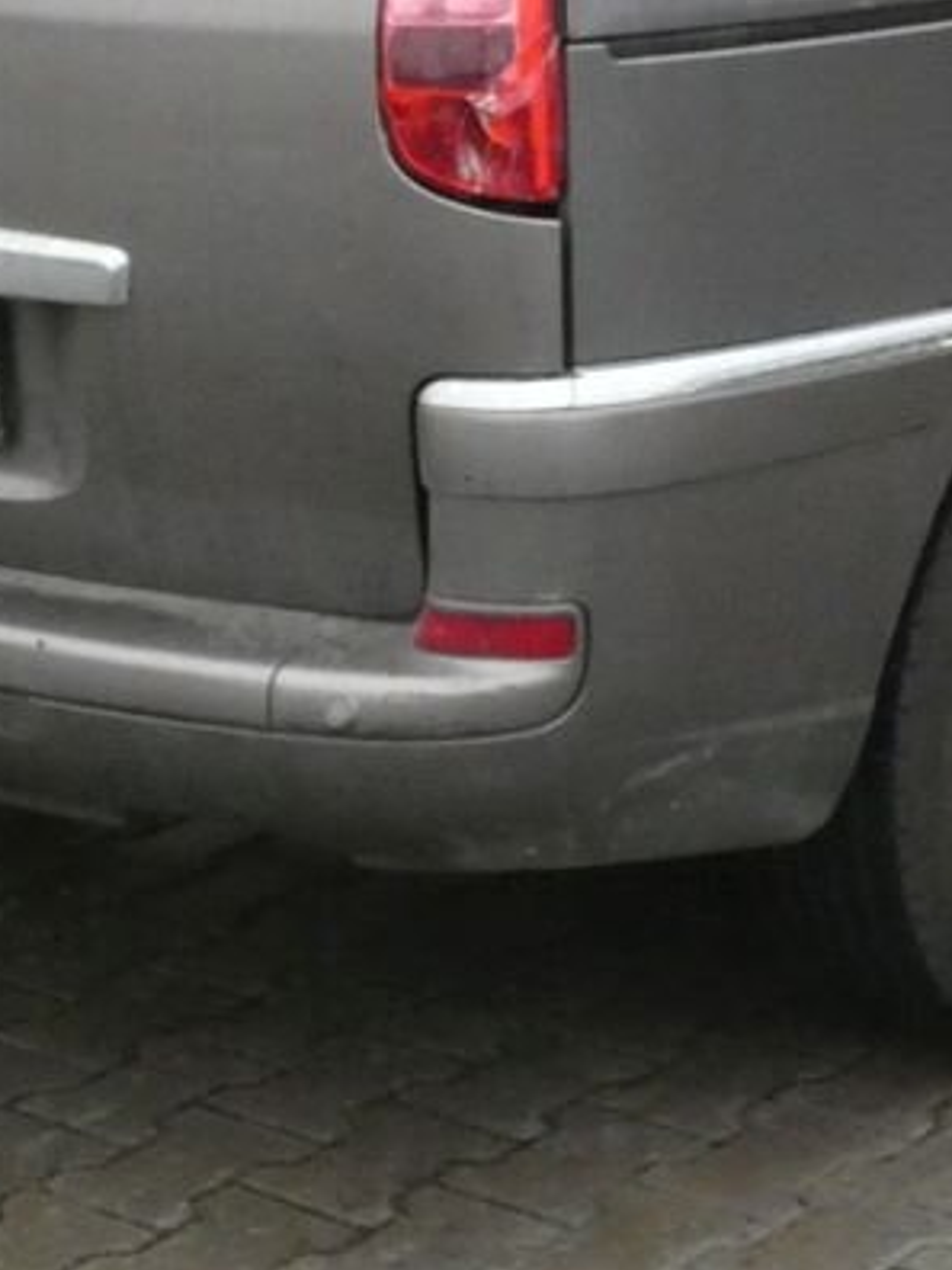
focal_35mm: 106
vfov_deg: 18.2
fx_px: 3887
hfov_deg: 13.9
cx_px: 798
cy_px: 48
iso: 1250
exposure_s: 1/80
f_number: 5.6
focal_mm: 7.3
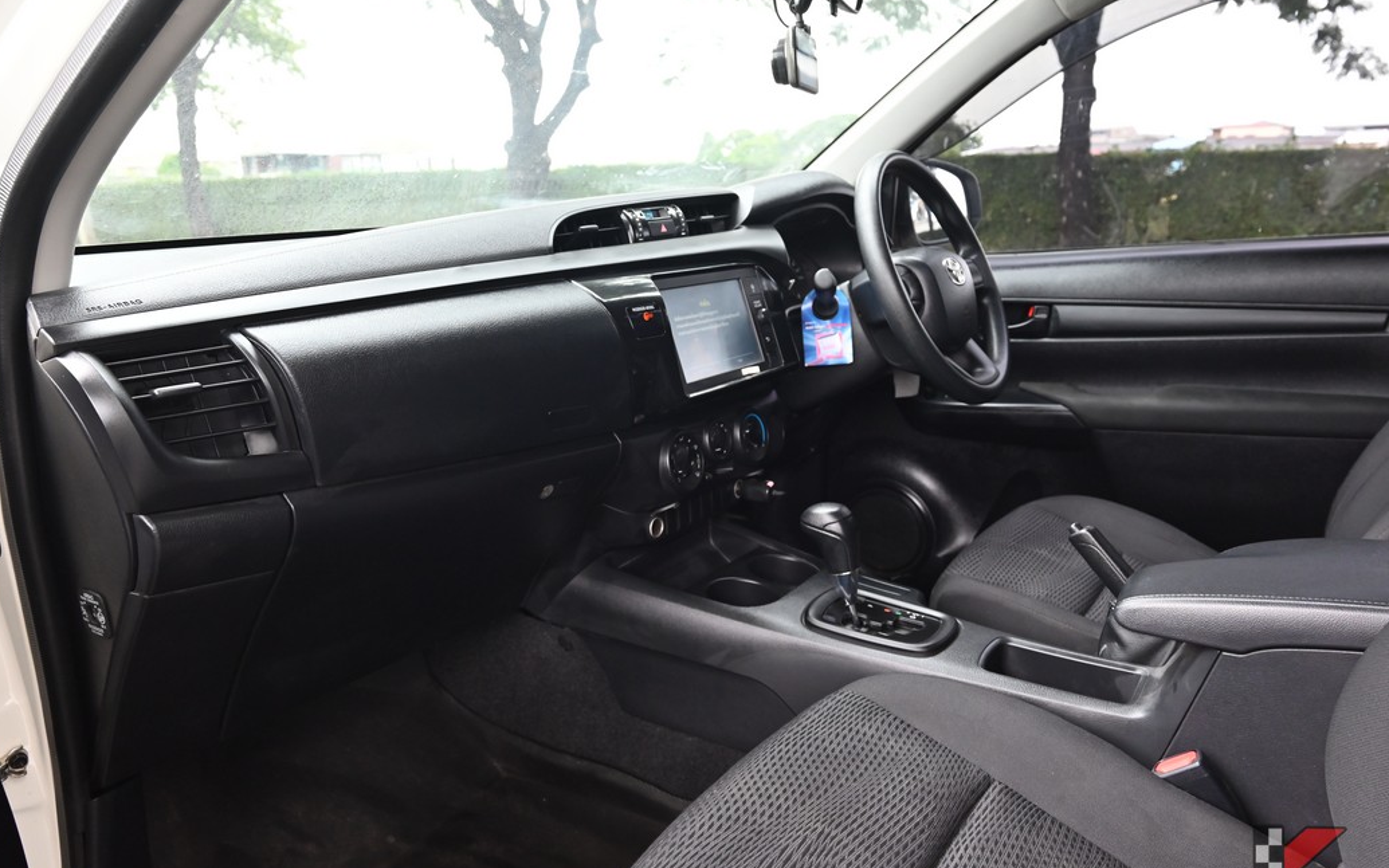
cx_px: 656
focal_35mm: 26
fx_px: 984
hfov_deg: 70.4
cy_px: 478
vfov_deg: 47.5
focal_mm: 24
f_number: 6.7
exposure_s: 1/90
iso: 1100
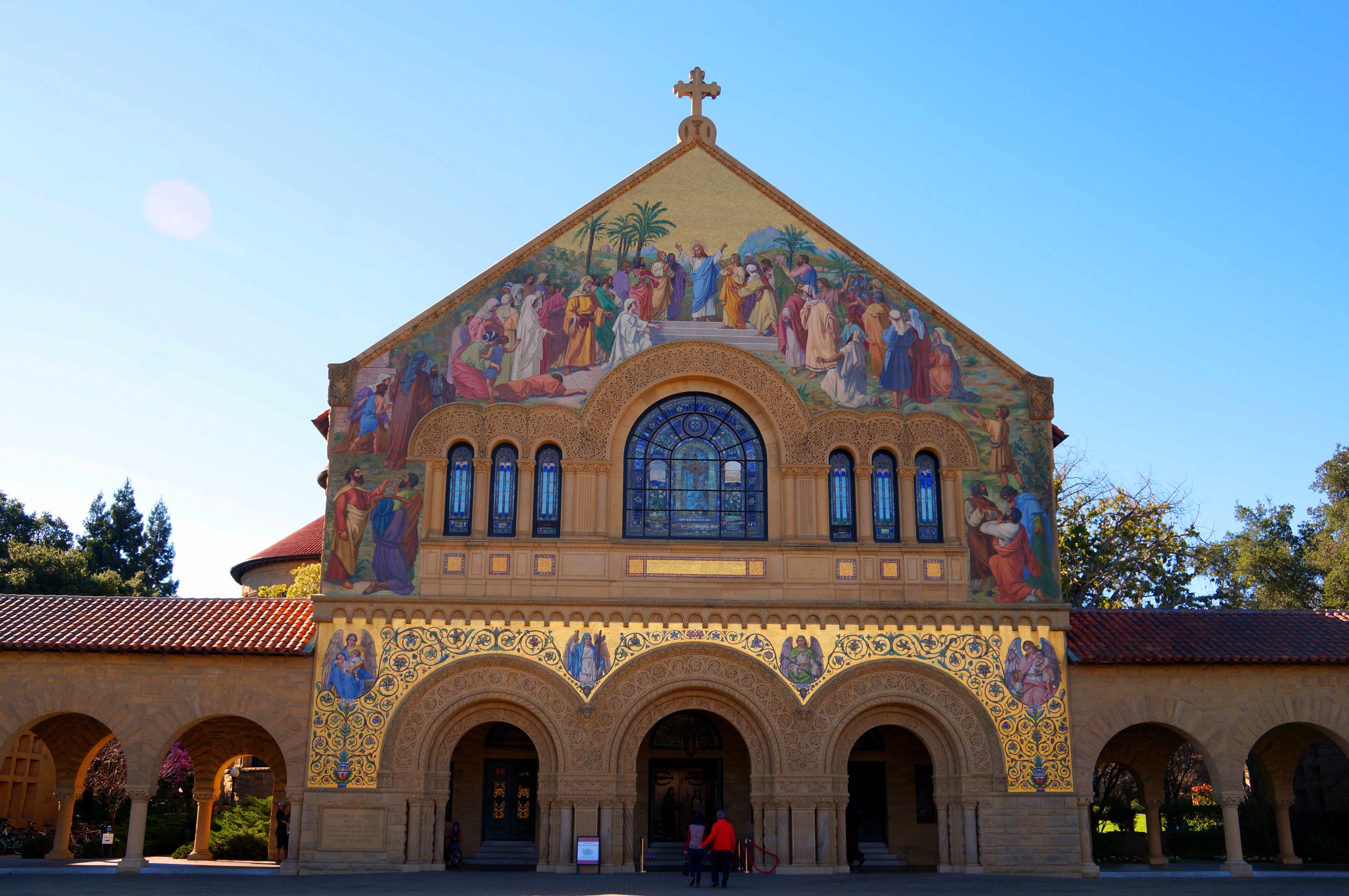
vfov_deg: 41.6
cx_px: 674
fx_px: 1179
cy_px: 448
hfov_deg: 59.5
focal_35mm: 32
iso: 100
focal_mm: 21
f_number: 8
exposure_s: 1/125
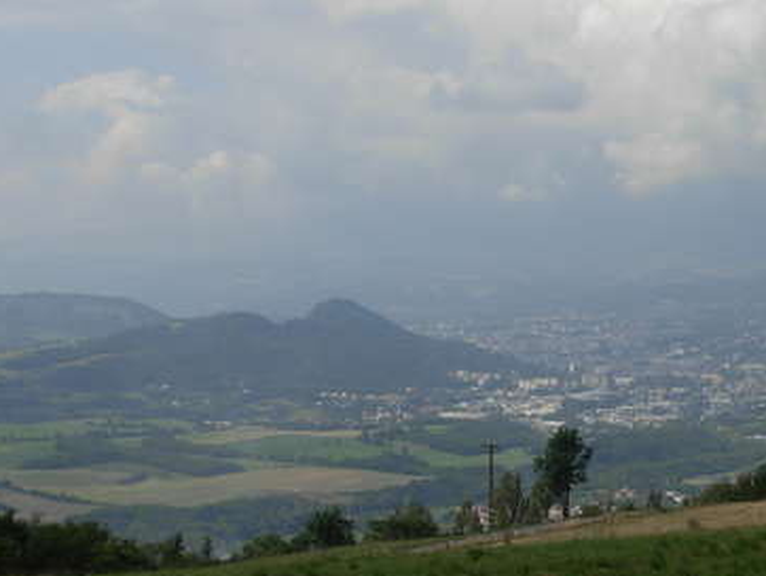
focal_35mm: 106
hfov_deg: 18.3
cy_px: 424
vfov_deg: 13.9
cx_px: 624
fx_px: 2347
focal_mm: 10.5
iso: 79
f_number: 5.8
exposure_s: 1/609
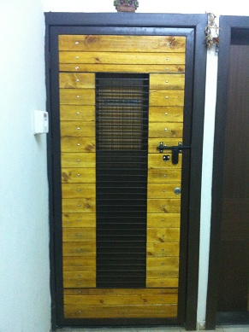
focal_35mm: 35
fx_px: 336
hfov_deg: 40.6
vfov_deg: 52.7
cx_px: 124
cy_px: 166
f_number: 2.8
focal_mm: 3.85
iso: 500
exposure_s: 1/17
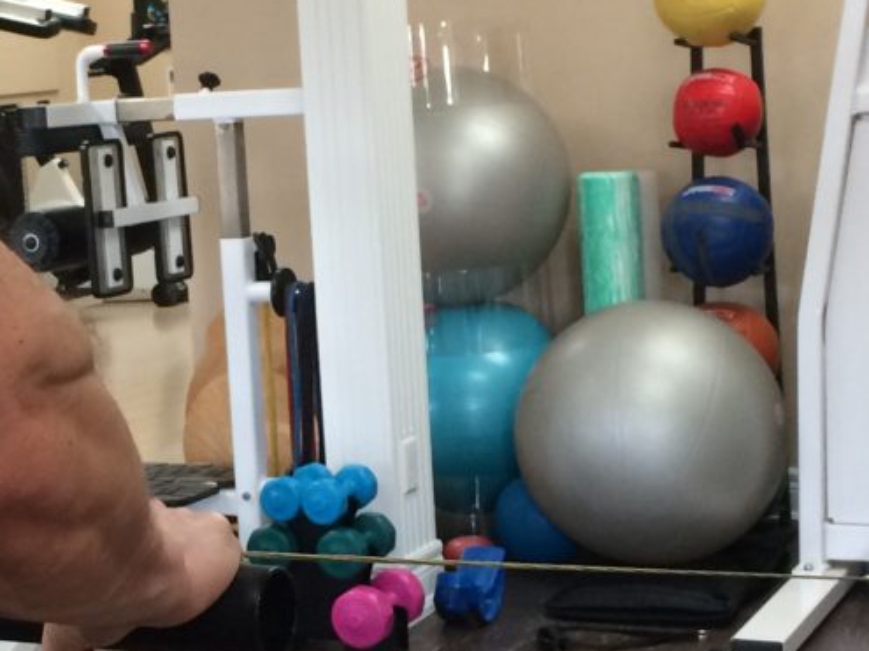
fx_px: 2259
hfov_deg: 21.6
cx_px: 211
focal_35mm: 90
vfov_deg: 16.4
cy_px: 411
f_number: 2.2
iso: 64
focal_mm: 4.15
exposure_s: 1/30
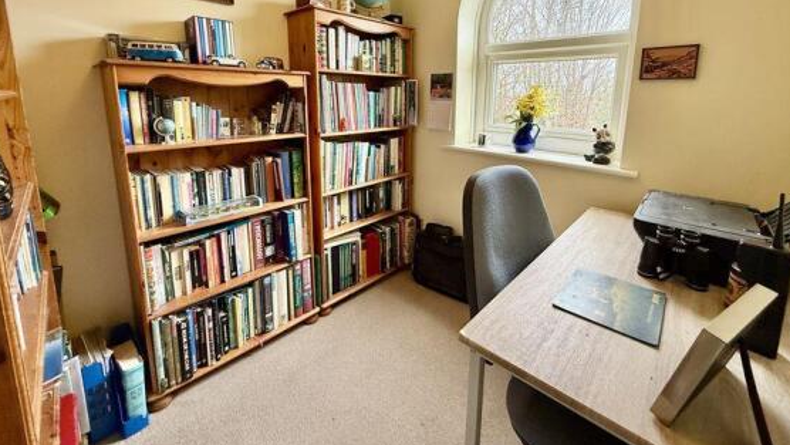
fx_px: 335
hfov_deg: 99.3
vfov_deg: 65.4
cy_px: 149
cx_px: 407
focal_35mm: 16
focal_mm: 2.22
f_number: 2.2
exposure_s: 1/100
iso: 250
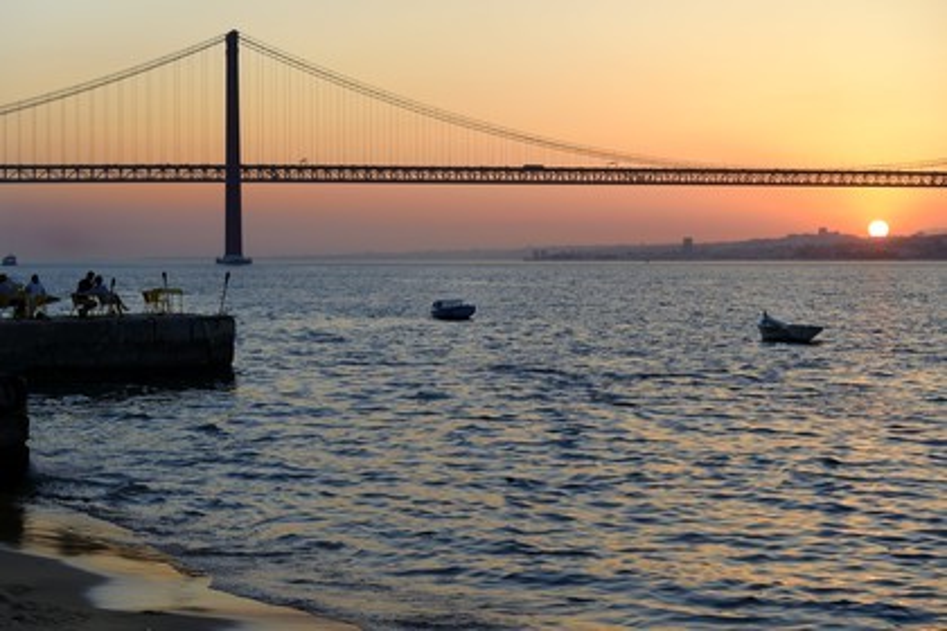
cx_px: 474
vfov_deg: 19.5
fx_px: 1841
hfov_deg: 28.8
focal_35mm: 70
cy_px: 316
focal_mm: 70
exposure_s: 1/125
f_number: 5.6
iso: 100
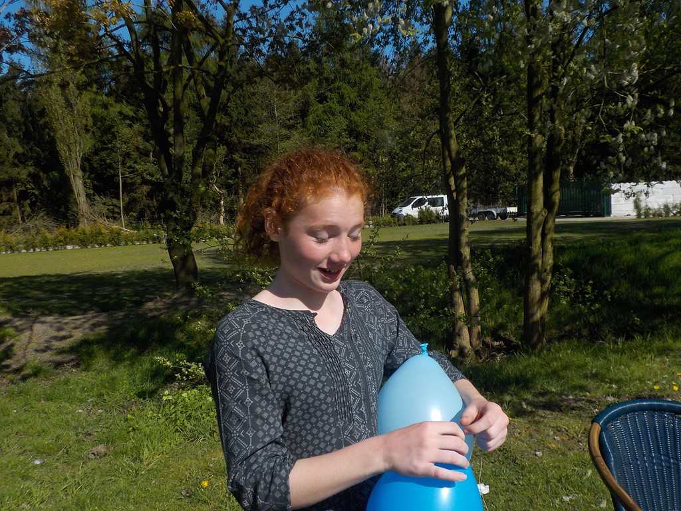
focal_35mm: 30
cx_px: 340
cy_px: 256
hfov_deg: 60.0
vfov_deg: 46.8
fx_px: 590
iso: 125
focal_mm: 4.1
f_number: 6.6
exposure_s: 1/500
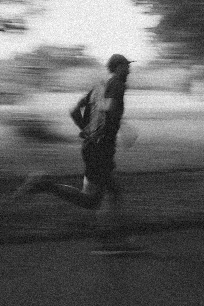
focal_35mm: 70
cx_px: 102
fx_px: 595
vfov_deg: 28.8
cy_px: 153
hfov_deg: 19.5
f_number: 9
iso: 400
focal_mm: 70
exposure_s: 1/20
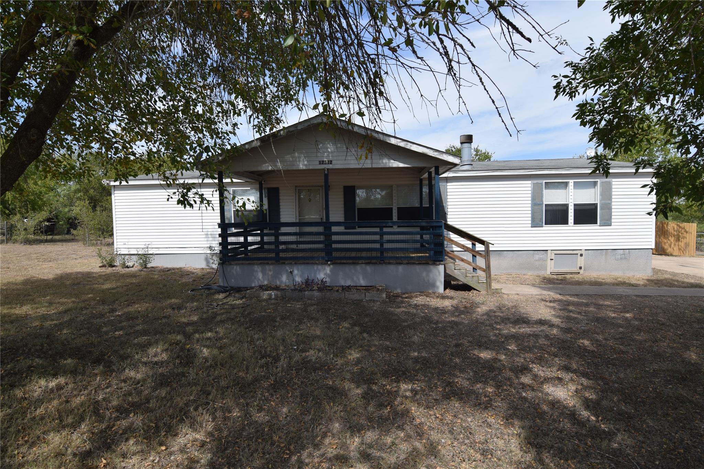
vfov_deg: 72.0
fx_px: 323
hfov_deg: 95.0
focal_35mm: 16
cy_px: 234
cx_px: 352
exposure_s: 1/400
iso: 200
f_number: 10
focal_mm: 11
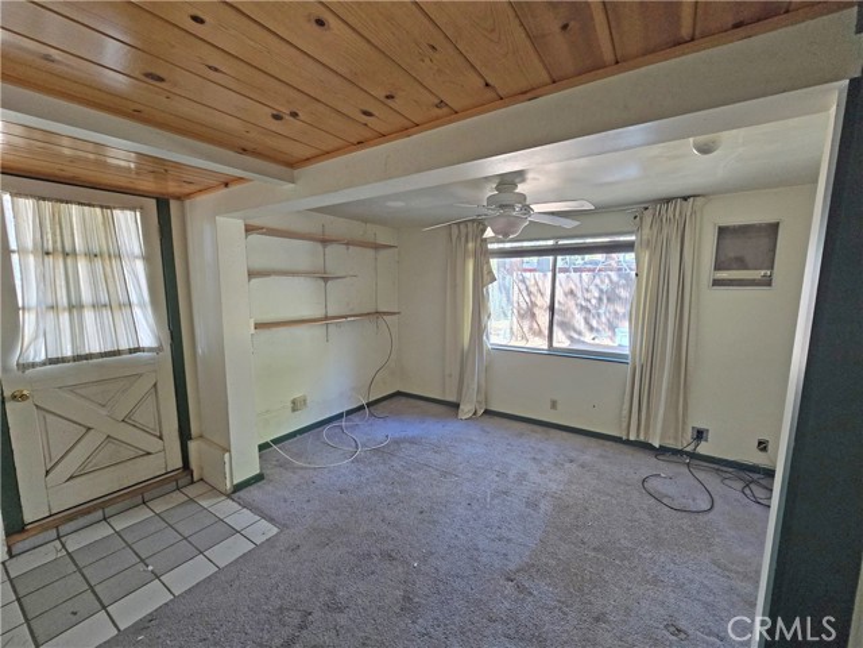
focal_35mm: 13
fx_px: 324
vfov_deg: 89.9
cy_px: 324
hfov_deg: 106.2
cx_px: 432
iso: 320
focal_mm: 2.2
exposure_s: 1/60
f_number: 2.2
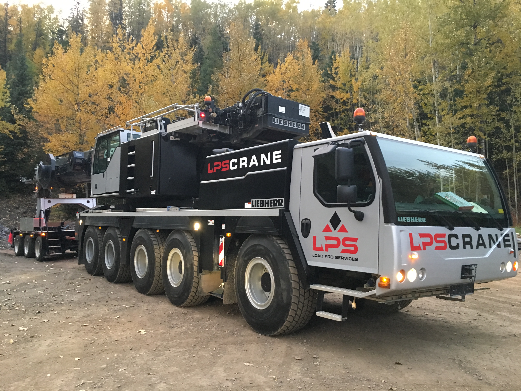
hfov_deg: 61.7
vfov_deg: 48.2
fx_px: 436
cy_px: 196
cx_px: 260
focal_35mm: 29
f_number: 2.2
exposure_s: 1/20
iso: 200
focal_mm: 4.15
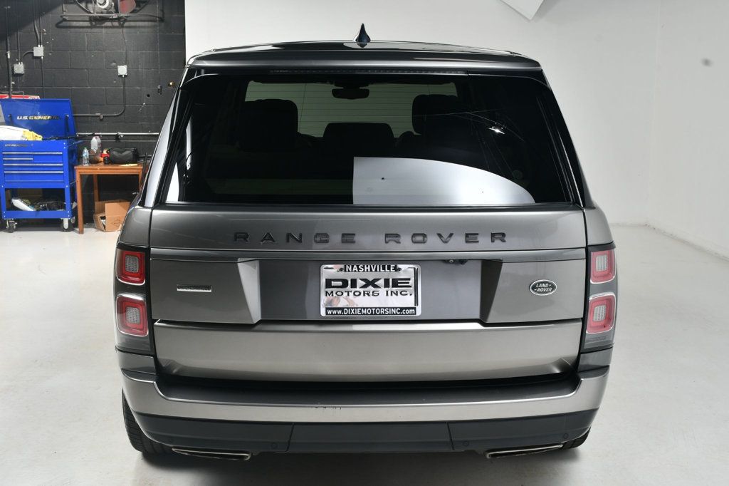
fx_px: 911
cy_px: 243
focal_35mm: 45
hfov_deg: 43.6
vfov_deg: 29.8
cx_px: 364
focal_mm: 30
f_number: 11
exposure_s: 1/160
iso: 100
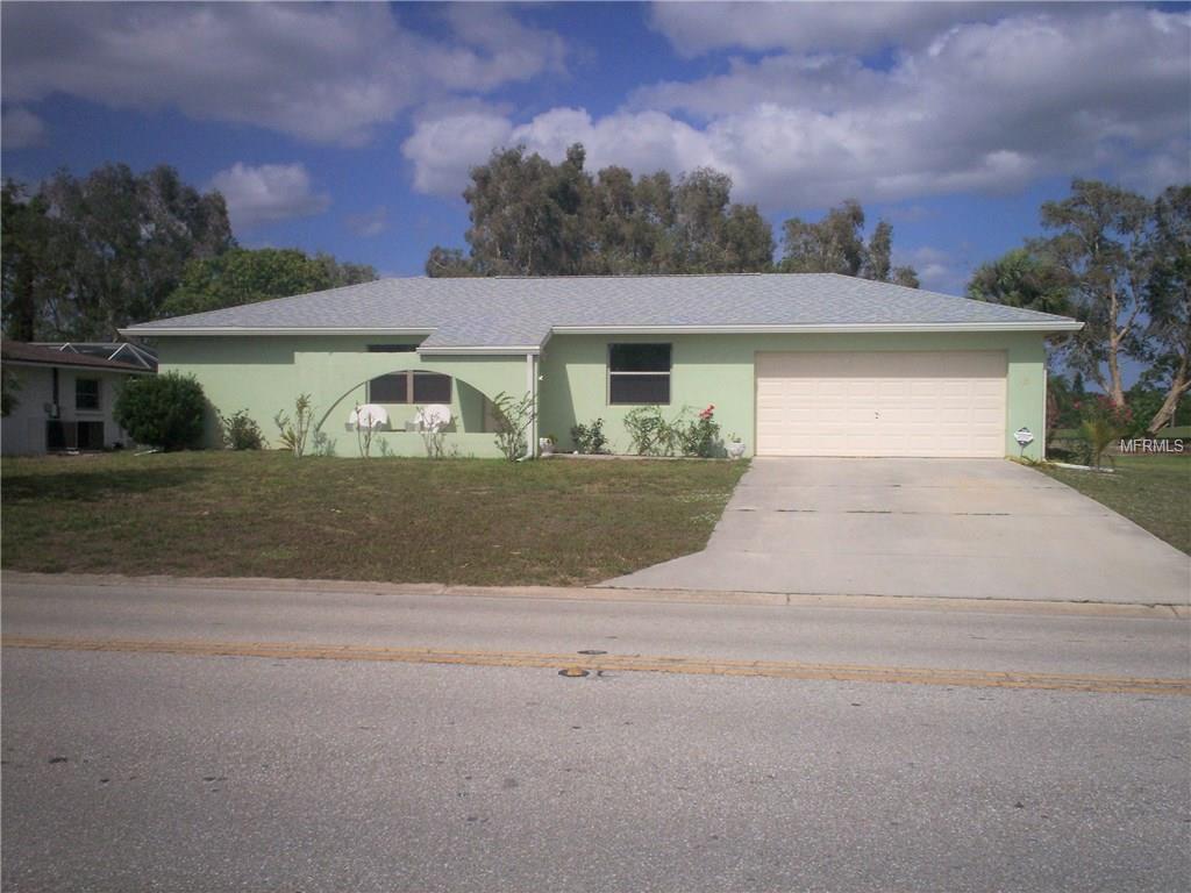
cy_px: 446
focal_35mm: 36
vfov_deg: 39.7
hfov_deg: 51.4
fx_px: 1239
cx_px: 596
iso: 100
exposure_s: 1/2000
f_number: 4.5
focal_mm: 6
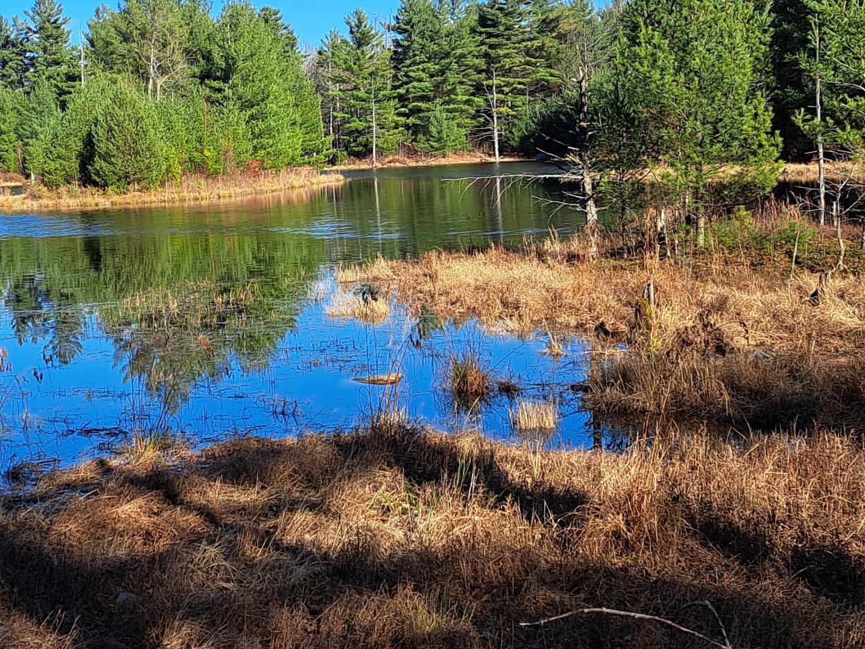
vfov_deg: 25.1
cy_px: 211
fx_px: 1449
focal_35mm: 58
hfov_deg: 32.5
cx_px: 207
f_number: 1.8
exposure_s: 1/1517
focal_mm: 5.23
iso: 50
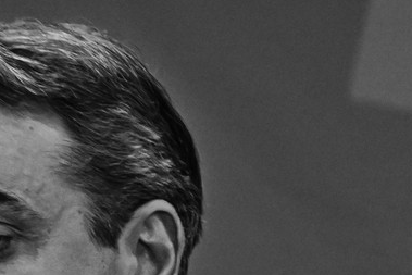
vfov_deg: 1.4
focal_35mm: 949
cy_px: 383
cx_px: 102
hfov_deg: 2.2
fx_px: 10864
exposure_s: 1/400
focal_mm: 200
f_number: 4
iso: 2500
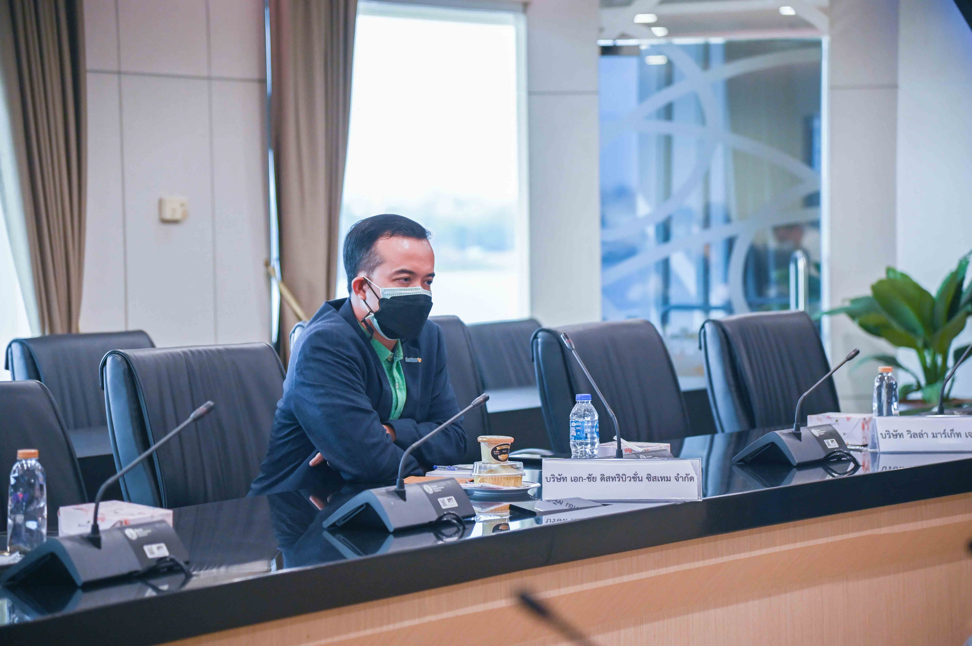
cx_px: 486
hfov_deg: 17.1
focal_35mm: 120
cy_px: 323
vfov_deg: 11.4
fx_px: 3238
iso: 1600
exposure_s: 1/320
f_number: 4
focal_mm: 120
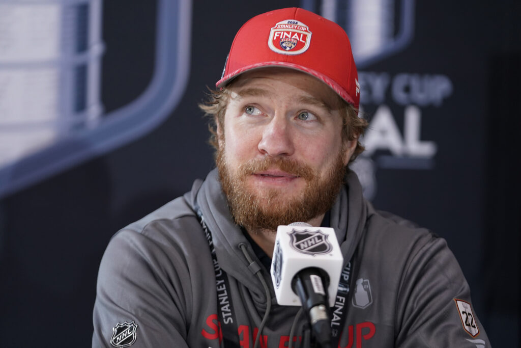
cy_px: 174
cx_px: 260
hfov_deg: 19.1
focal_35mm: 107
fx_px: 1549
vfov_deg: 12.8
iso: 1600
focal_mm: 107
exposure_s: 1/200
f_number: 2.8
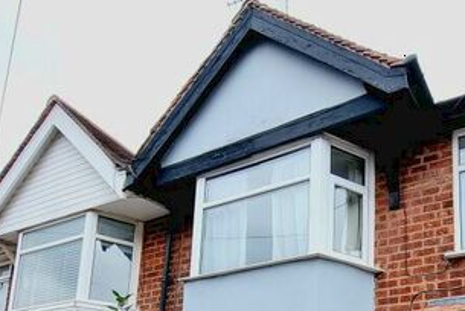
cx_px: 343
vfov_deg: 34.1
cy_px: 374
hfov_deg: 57.5
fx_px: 401
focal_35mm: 31
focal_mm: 2.2
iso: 50
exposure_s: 1/1264
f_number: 2.2
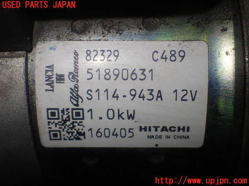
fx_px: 338
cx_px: 124
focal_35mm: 47
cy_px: 93
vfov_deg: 30.9
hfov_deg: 40.4
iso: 125
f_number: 3.1
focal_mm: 8.4
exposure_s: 1/100
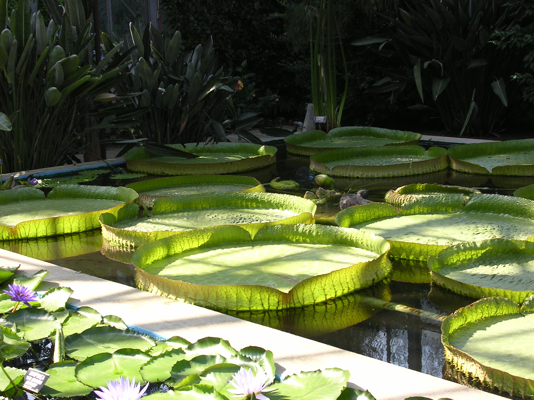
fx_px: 1034
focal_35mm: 67
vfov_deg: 21.9
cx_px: 267
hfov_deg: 29.0
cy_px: 200
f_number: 3.6
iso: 100
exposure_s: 1/110
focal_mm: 10.2
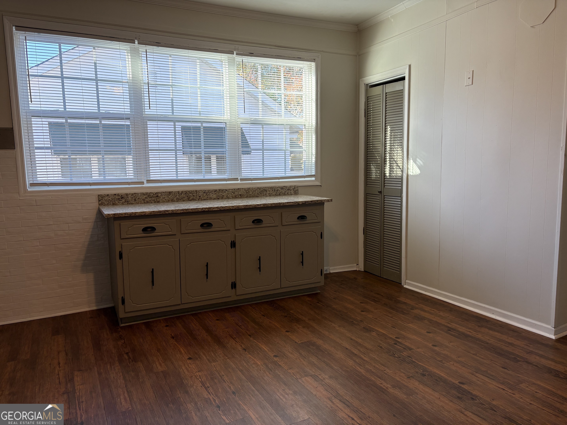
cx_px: 284
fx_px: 426
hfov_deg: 67.3
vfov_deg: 53.1
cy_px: 212
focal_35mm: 26
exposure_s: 1/175
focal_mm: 5.96
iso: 100
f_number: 1.6
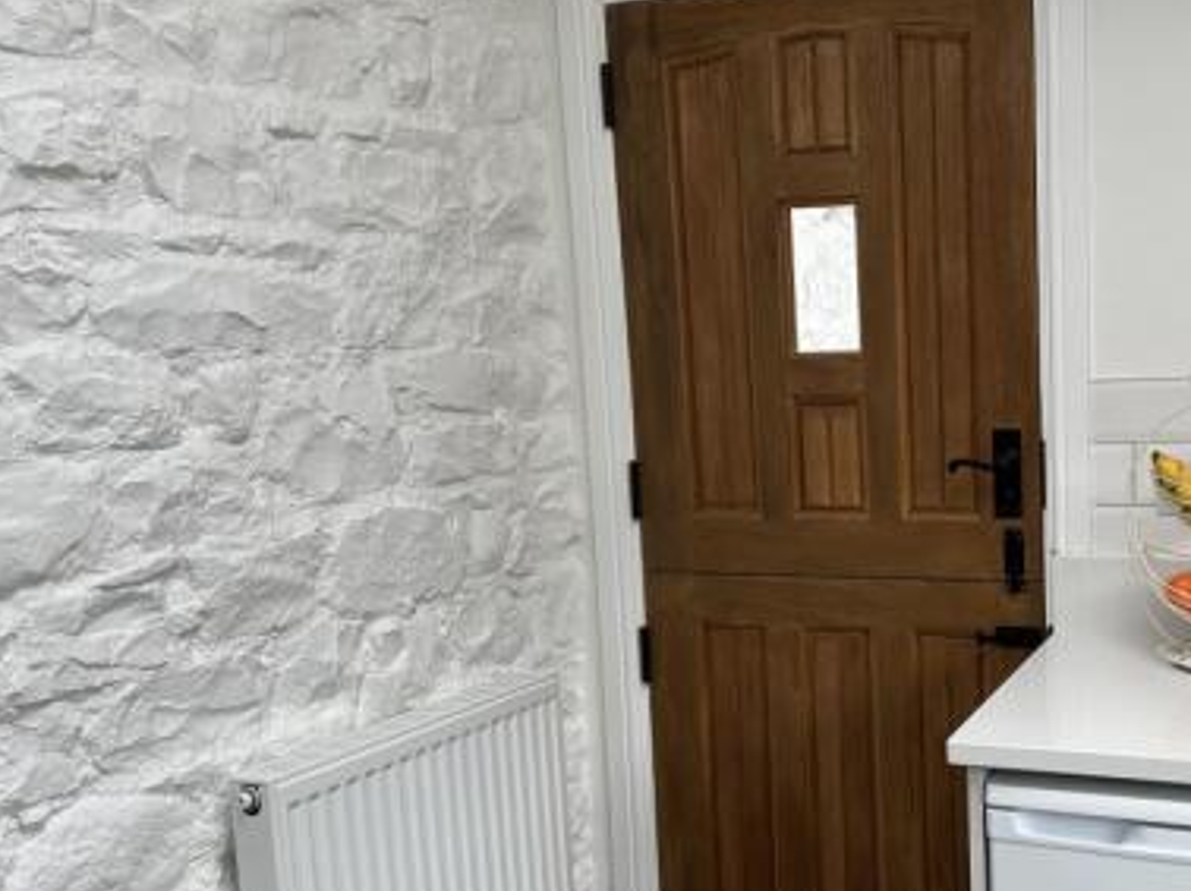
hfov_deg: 48.1
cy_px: 518
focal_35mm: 37
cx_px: 906
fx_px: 1272
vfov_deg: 38.5
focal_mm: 6.86
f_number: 1.78
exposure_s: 1/121
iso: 80
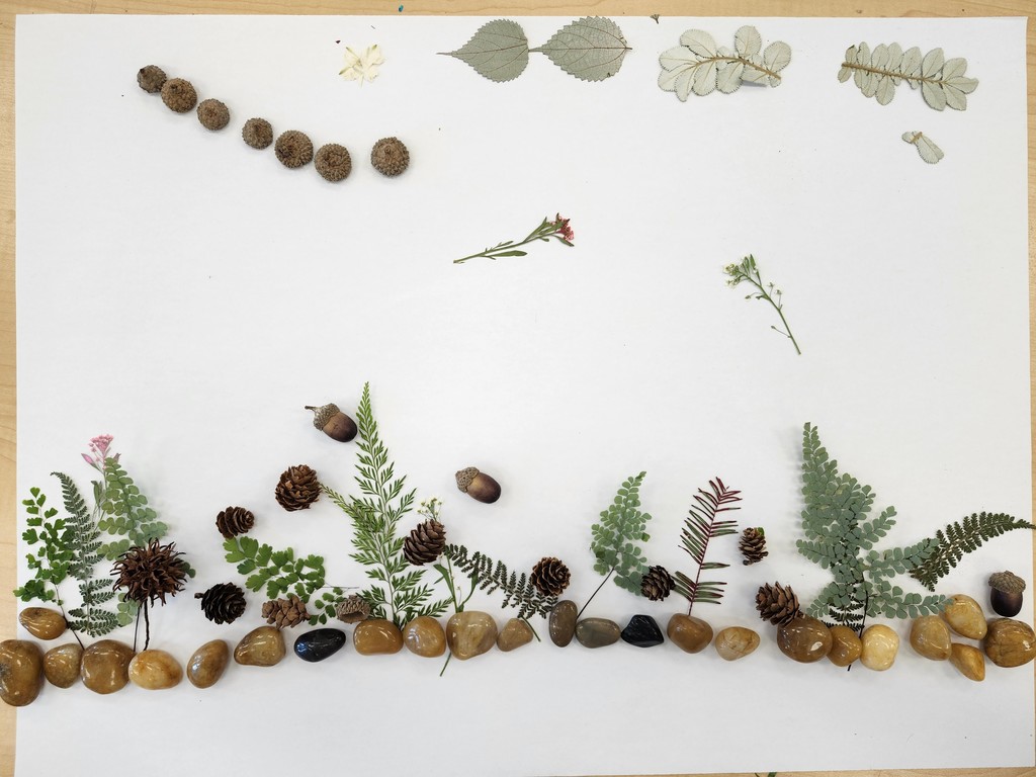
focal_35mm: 23
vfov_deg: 58.9
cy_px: 388
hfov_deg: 73.9
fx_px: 688
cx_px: 518
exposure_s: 1/120
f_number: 1.8
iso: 80
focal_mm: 5.54
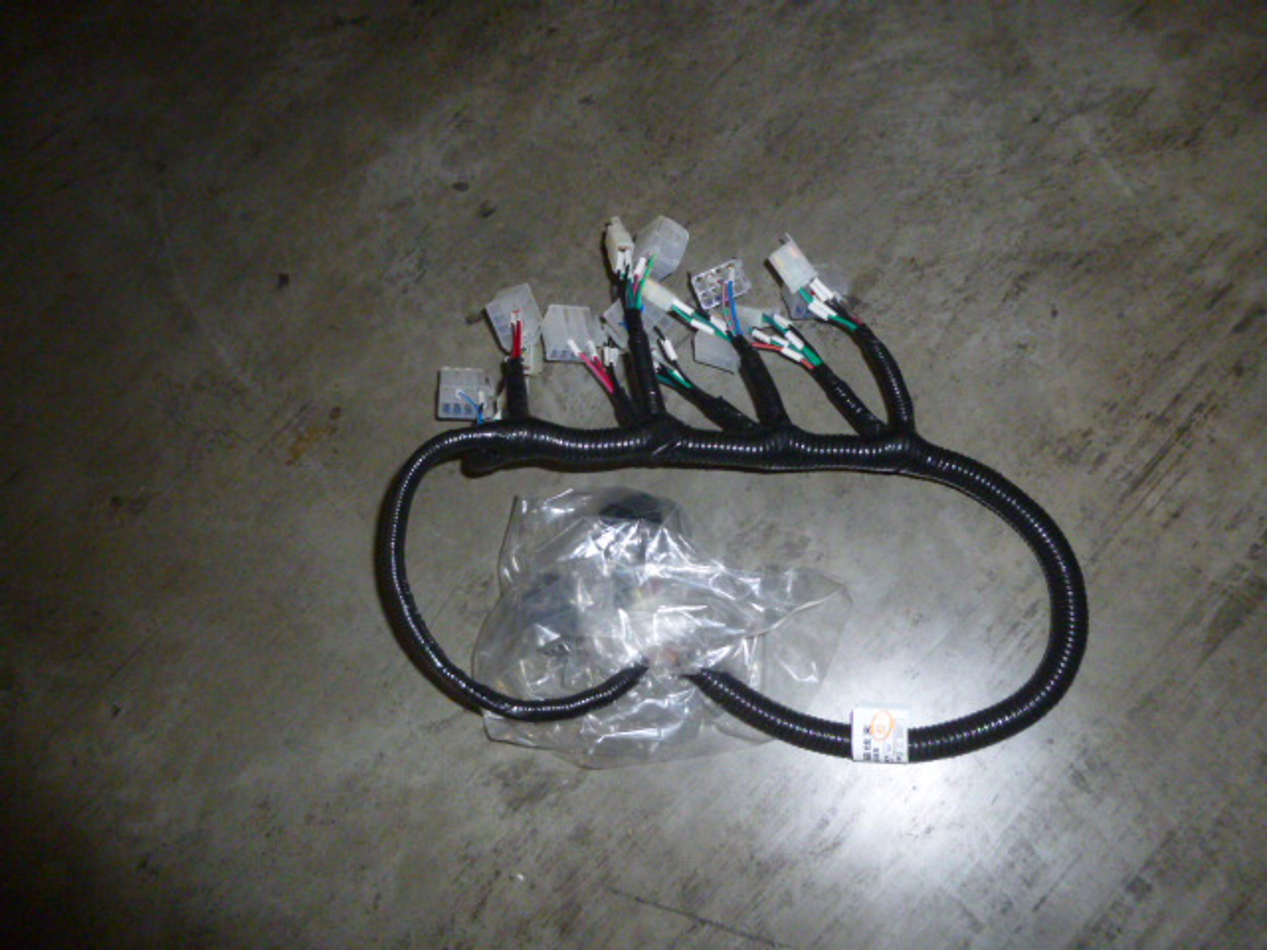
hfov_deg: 69.4
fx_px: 915
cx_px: 634
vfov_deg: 54.9
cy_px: 475
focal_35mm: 25
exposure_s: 1/125
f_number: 3.1
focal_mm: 4.5
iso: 400
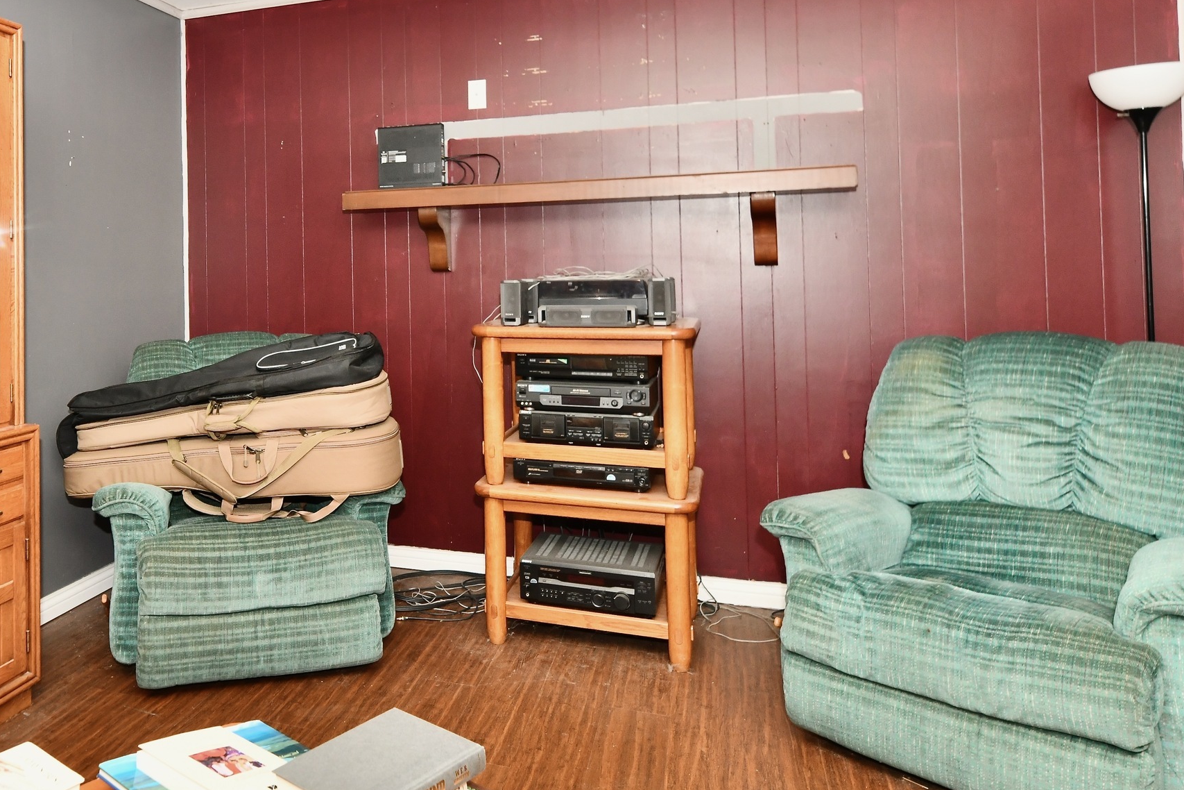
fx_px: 888
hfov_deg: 62.9
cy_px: 314
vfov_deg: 47.6
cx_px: 274
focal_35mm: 27
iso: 640
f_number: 6.3
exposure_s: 1/60
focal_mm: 15
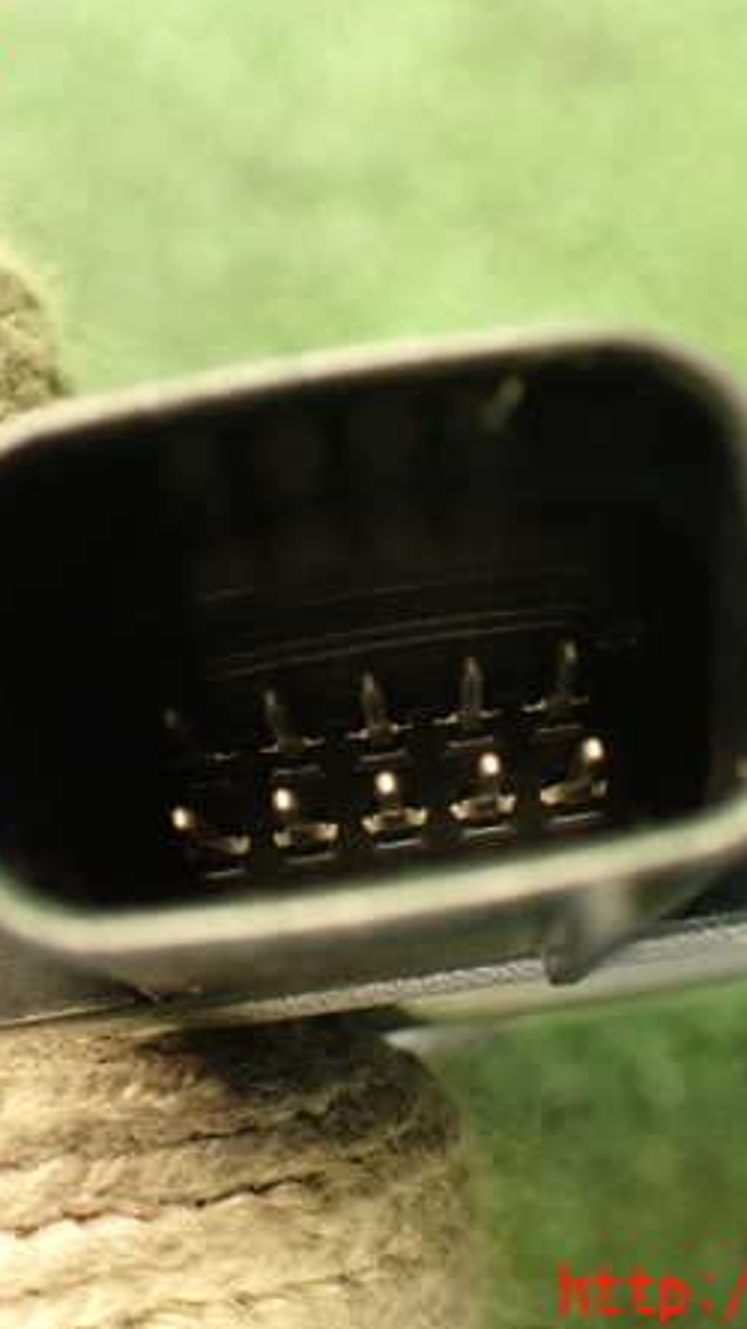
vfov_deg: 43.7
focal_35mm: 47
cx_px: 338
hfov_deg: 25.4
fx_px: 1657
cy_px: 660
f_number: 2.4
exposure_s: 1/25
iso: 800
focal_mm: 5.79
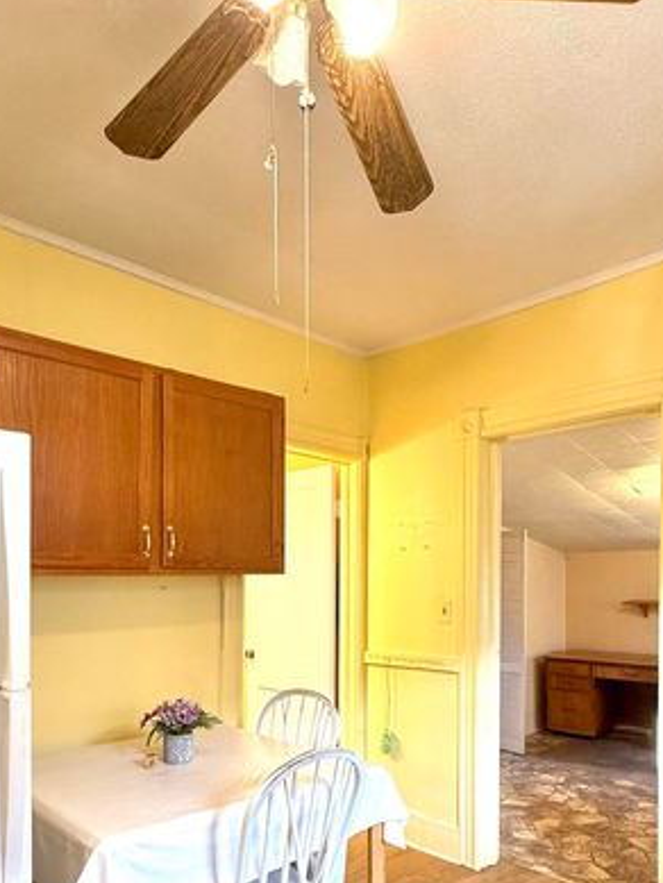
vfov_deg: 69.4
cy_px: 594
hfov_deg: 56.8
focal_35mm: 24
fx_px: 613
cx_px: 356
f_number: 2.2
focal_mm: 2.22
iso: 250
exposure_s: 1/120
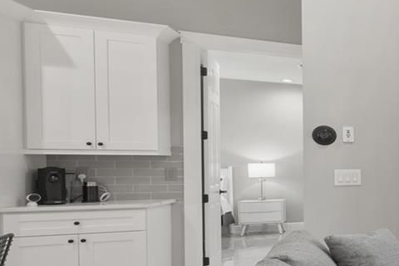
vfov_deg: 33.1
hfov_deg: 25.7
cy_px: 180
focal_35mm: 40
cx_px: 658
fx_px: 443
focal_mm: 12
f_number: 7.1
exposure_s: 1/1.25
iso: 50
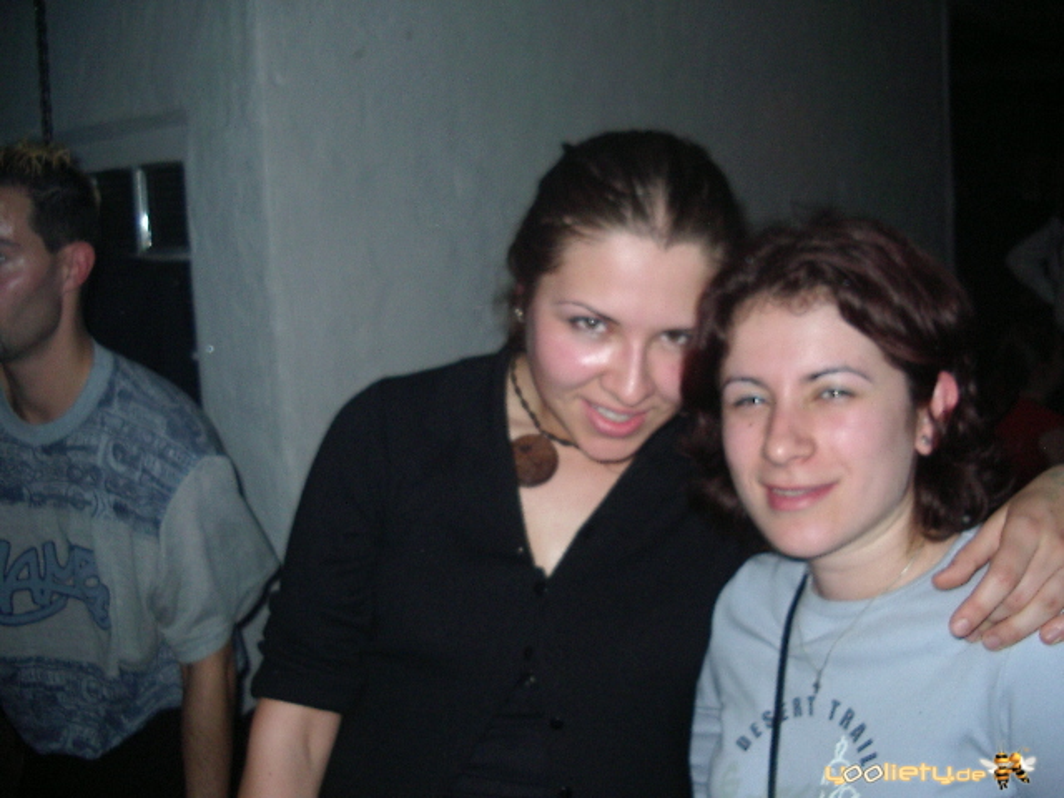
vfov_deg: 37.7
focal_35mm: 38
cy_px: 399
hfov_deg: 49.0
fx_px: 1168
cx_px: 532
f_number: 2.6
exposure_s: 1/60
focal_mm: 5.8
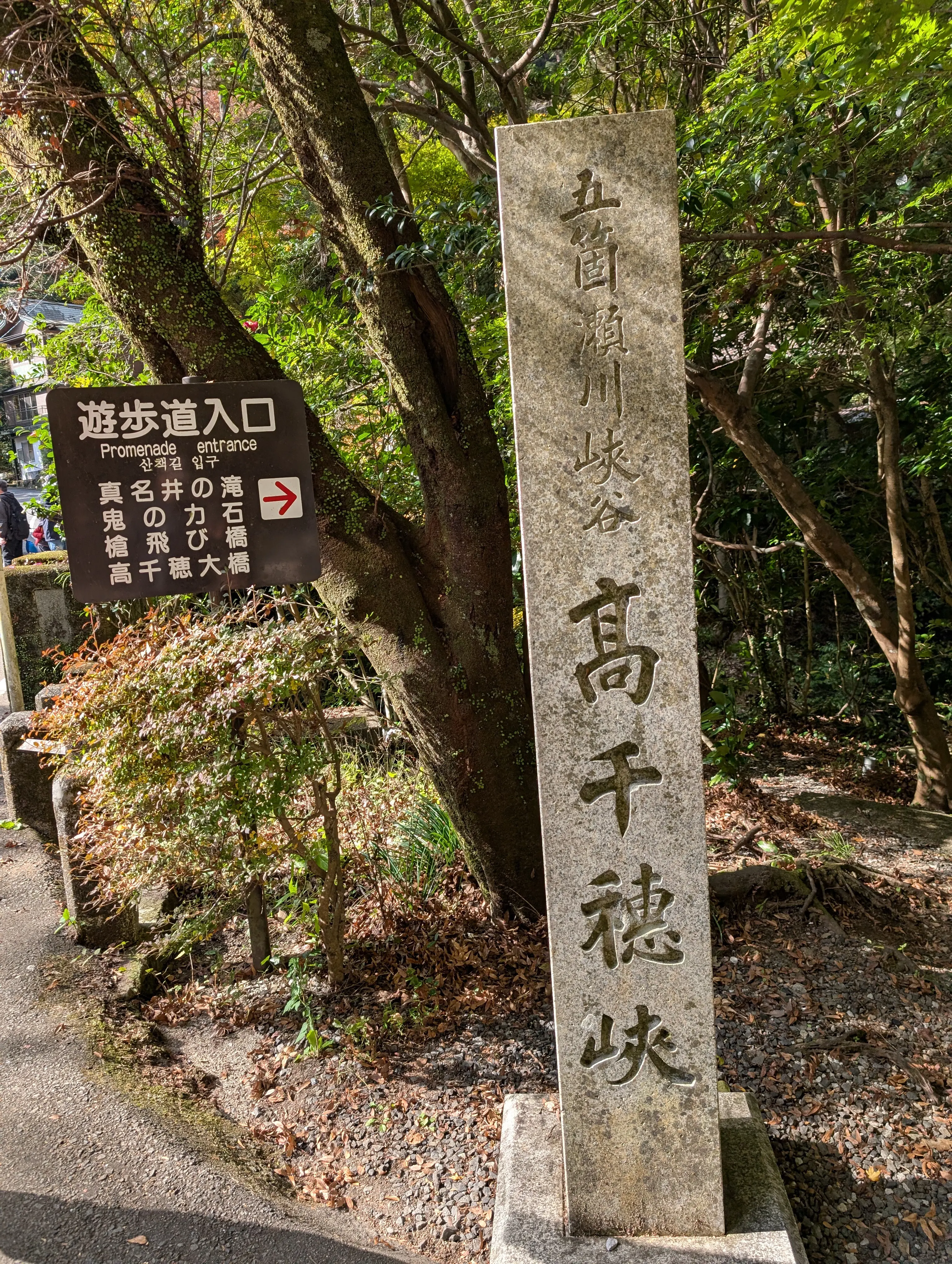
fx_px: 878
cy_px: 632
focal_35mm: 24
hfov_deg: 56.9
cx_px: 476
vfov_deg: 71.5
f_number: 1.68
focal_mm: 6.9
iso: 23
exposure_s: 1/257
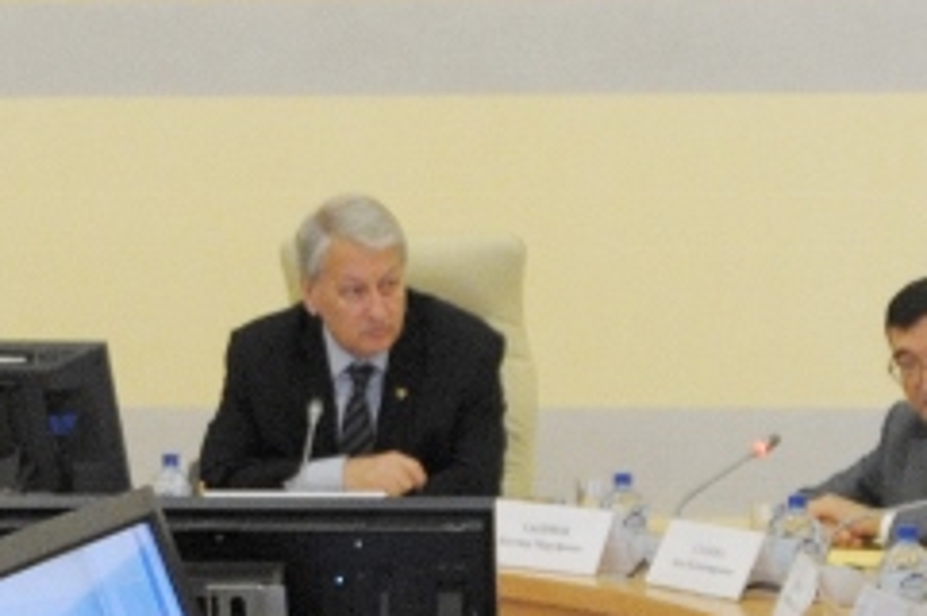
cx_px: 381
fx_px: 5374
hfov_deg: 9.9
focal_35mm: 209
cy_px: 745
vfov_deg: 6.5
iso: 800
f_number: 3.2
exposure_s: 1/100
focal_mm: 28
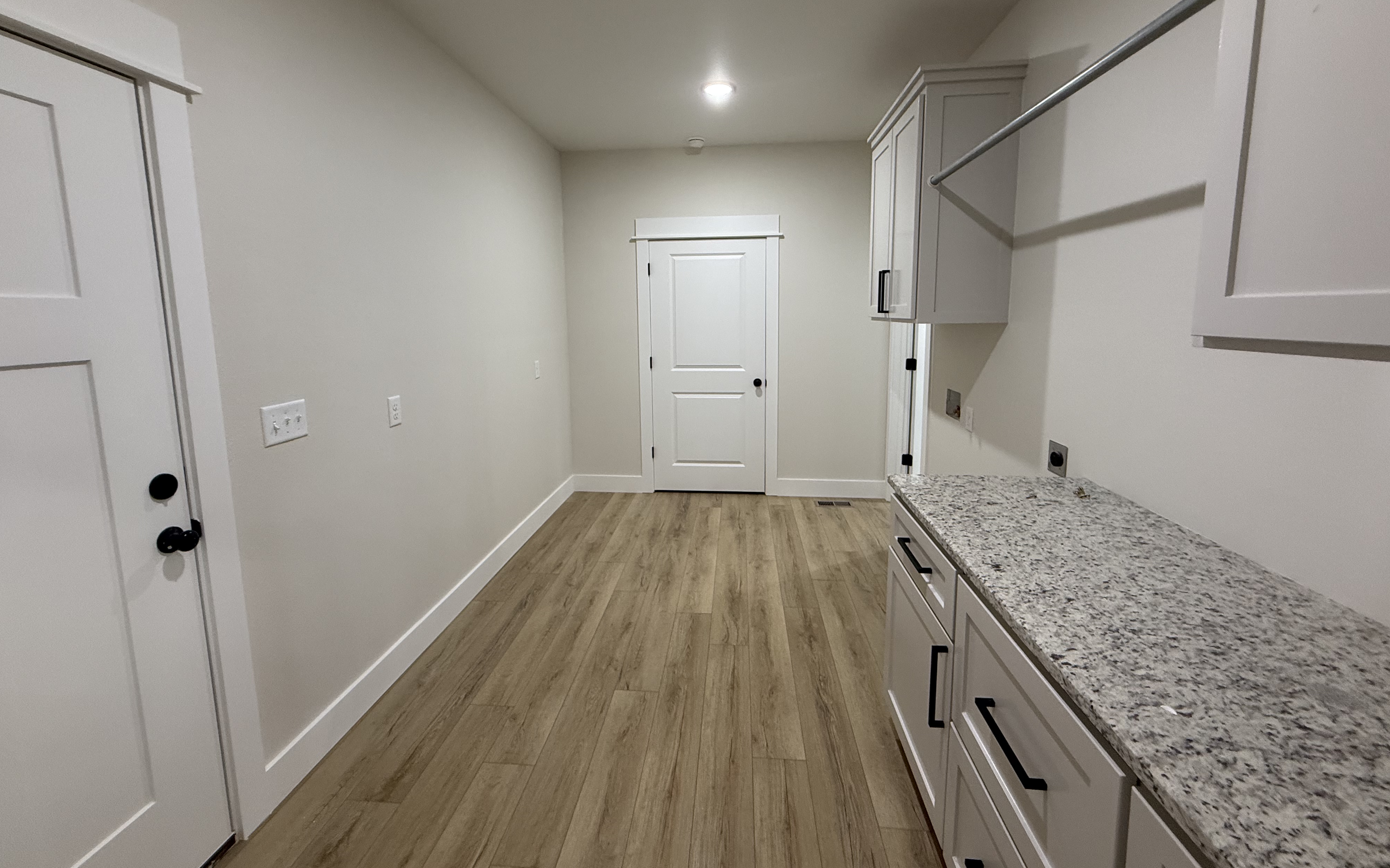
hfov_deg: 101.5
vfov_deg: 74.5
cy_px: 386
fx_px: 568
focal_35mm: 15
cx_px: 696
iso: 200
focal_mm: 2.22
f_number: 2.2
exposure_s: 1/60
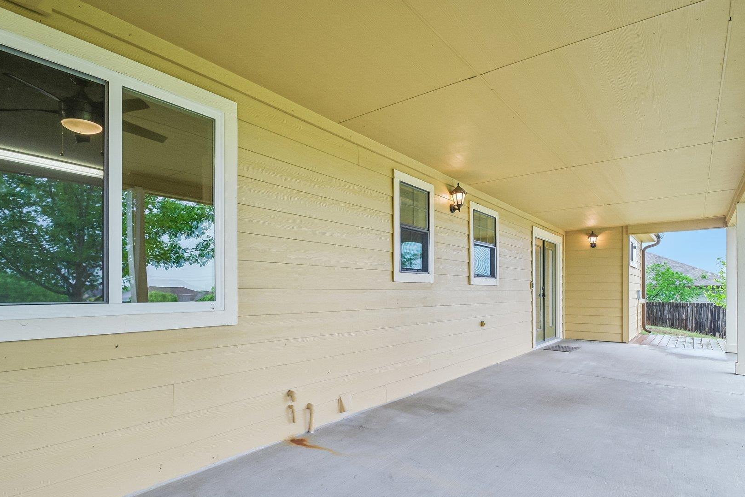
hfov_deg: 86.9
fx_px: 393
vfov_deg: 64.4
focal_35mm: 19
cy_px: 275
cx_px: 372
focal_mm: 10
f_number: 8
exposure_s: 1/30
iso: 400
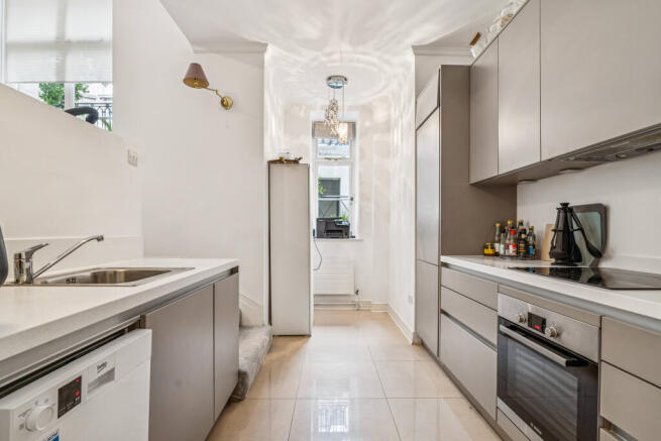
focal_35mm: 16
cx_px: 330
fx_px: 294
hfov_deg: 96.7
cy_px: 220
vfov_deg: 73.8
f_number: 11
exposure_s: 1/2
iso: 400
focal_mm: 16
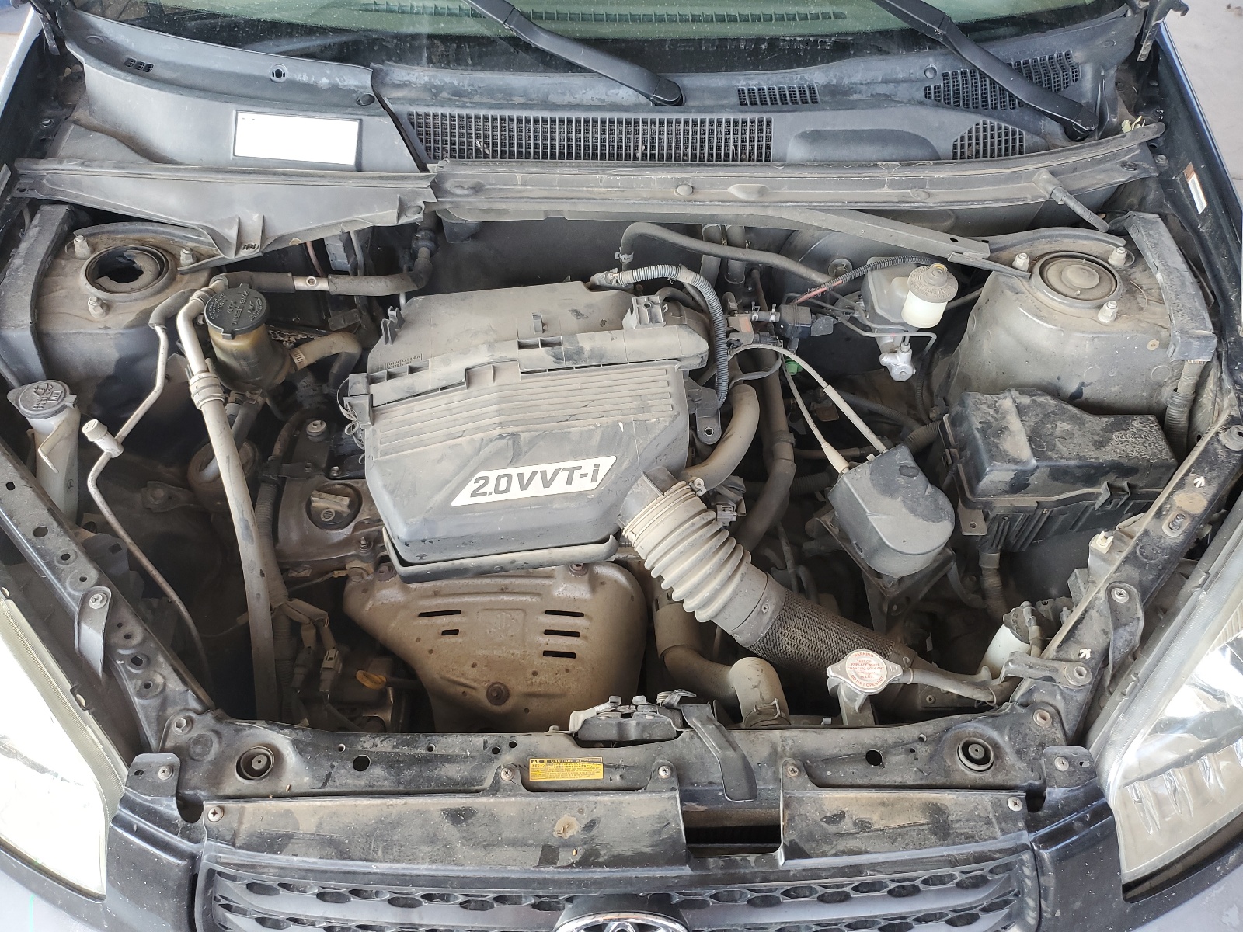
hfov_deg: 67.3
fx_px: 934
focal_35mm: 26
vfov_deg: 53.1
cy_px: 466
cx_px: 622
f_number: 1.5
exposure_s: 1/120
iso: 65
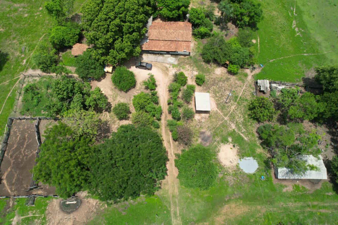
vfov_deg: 57.2
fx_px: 207
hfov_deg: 78.6
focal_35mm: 22
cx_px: 169
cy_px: 112
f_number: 2.8
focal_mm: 8.38
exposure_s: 1/1600
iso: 100
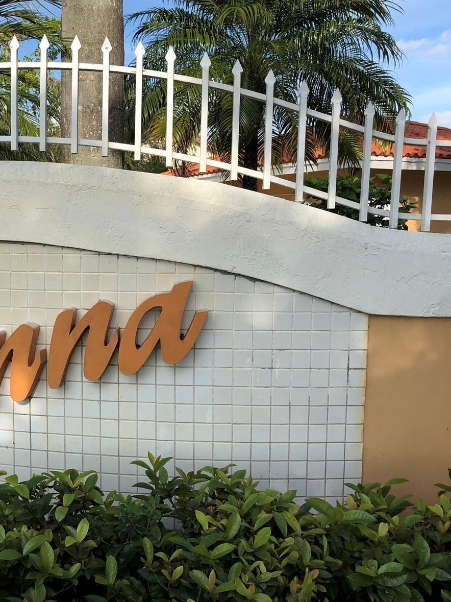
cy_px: 296
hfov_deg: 36.3
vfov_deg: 49.0
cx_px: 85
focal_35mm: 38
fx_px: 660
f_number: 1.8
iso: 20
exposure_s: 1/1350
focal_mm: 4
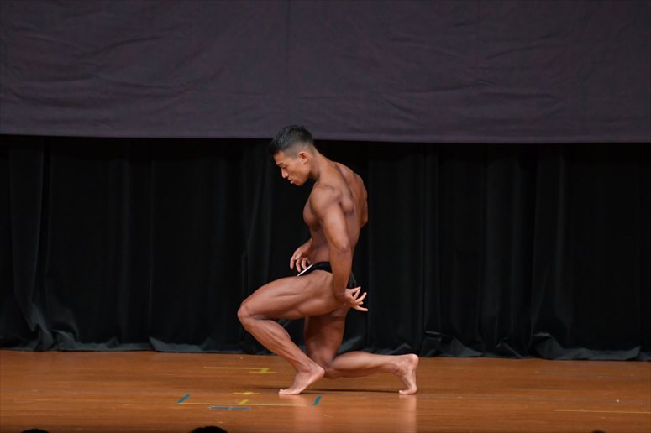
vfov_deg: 4.8
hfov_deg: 7.2
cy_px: 216
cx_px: 326
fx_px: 5151
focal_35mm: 285
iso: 4000
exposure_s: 1/400
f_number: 5.6
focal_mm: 190
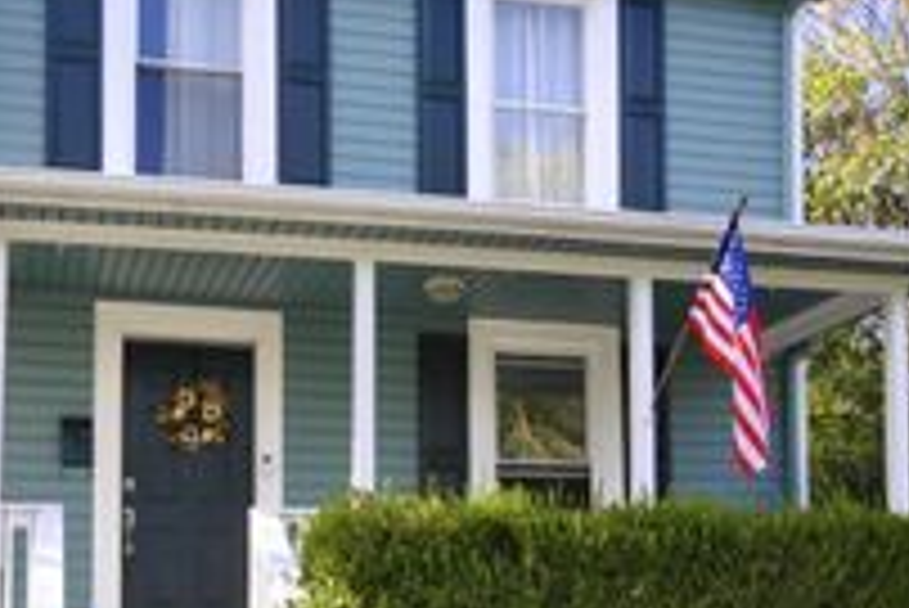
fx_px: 1314
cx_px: 360
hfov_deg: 38.0
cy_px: 547
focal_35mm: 52
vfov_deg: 25.2
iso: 160
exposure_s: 1/125
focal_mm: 14
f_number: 5.6
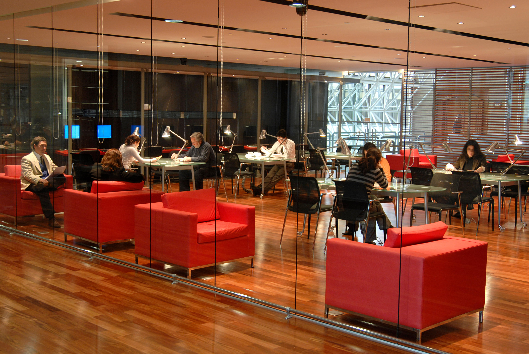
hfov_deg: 41.1
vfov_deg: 28.2
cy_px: 177
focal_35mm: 48
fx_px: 706
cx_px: 264
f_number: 5
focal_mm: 32
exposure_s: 1/2.5
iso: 200
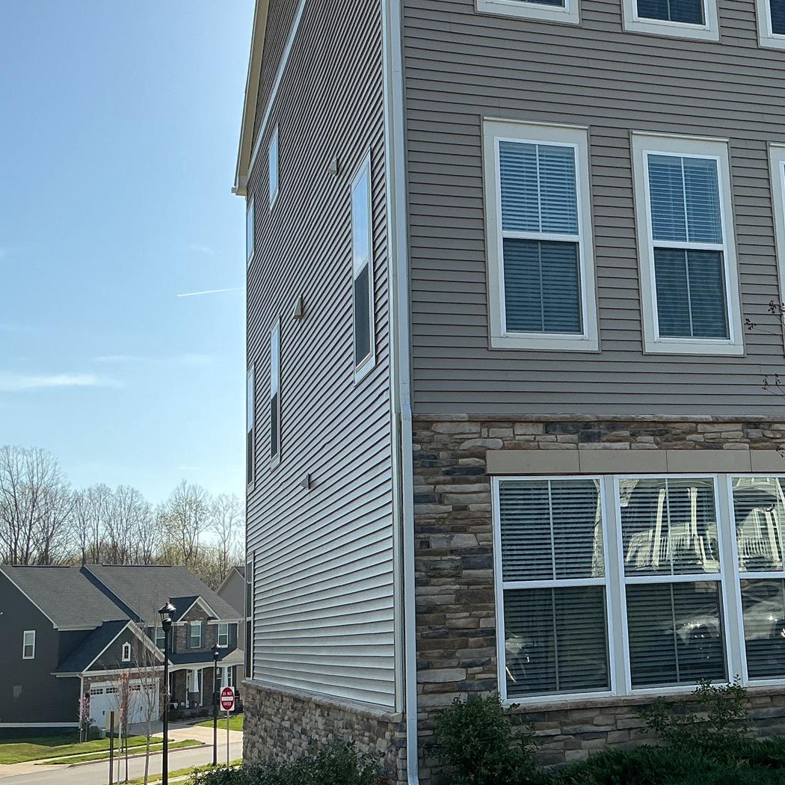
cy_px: 346
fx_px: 1283
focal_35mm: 50
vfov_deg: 34.0
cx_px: 569
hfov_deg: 33.5
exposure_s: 1/1675
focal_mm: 3
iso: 25
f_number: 1.8
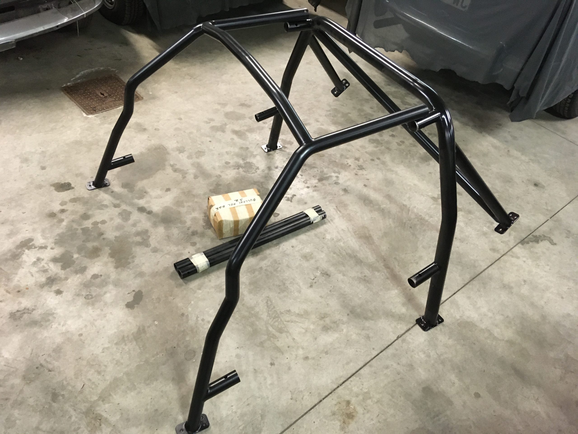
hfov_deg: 61.7
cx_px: 289
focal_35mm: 29
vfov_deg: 48.2
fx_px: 484
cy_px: 217
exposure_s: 1/17
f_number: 2.2
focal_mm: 4.15
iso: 200
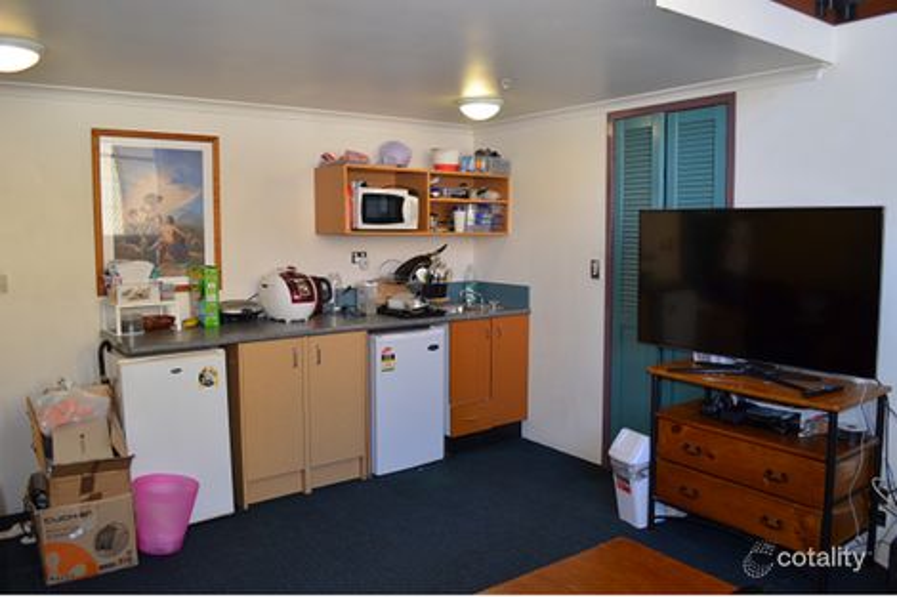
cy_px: 298
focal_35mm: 27
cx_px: 448
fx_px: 672
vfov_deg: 47.9
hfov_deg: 67.4
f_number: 3.5
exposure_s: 1/60
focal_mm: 18
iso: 500
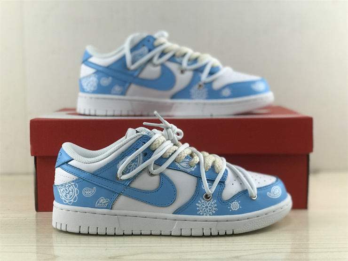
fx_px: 573
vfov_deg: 25.7
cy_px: 130
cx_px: 174
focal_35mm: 57
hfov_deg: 33.8
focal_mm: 6.6
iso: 80
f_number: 2.8
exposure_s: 1/50
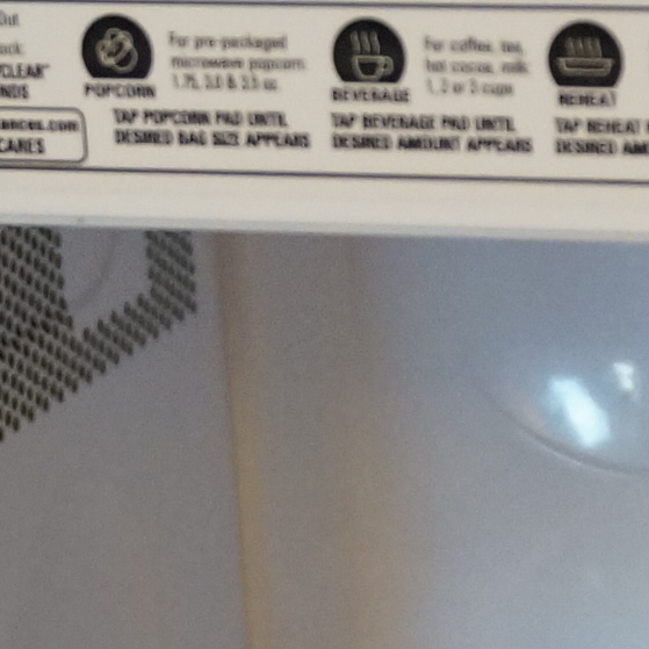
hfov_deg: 8.9
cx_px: 612
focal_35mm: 195
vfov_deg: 8.7
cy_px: 1101
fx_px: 4136
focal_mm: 24
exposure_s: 1/60
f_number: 4.5
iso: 2000
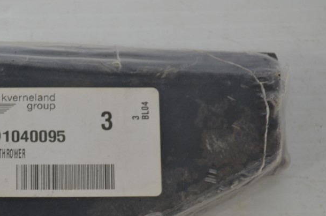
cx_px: 64
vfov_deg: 13.5
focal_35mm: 100
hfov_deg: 20.2
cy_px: 192
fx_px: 903
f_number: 5
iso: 500
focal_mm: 35
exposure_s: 1/60
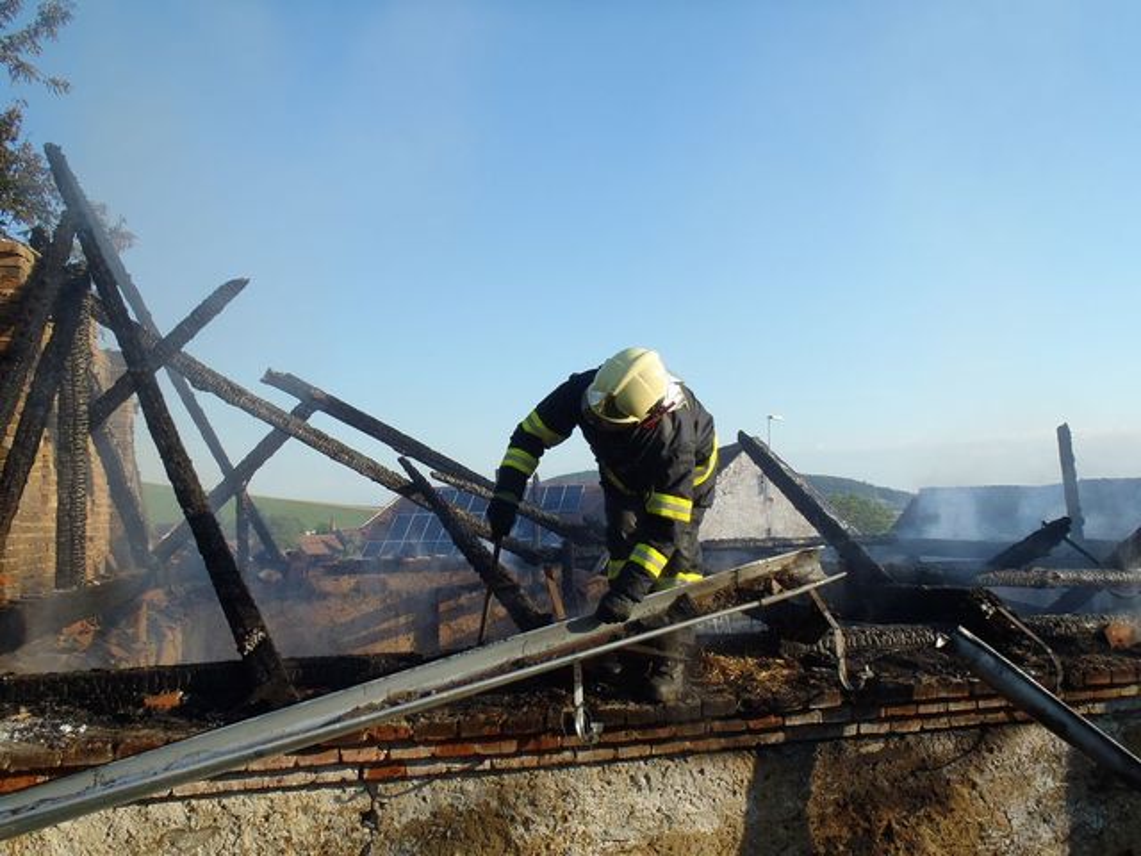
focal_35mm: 28
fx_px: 923
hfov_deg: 63.4
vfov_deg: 49.7
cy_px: 428
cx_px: 570
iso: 80
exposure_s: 1/400
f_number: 3.9
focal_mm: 5
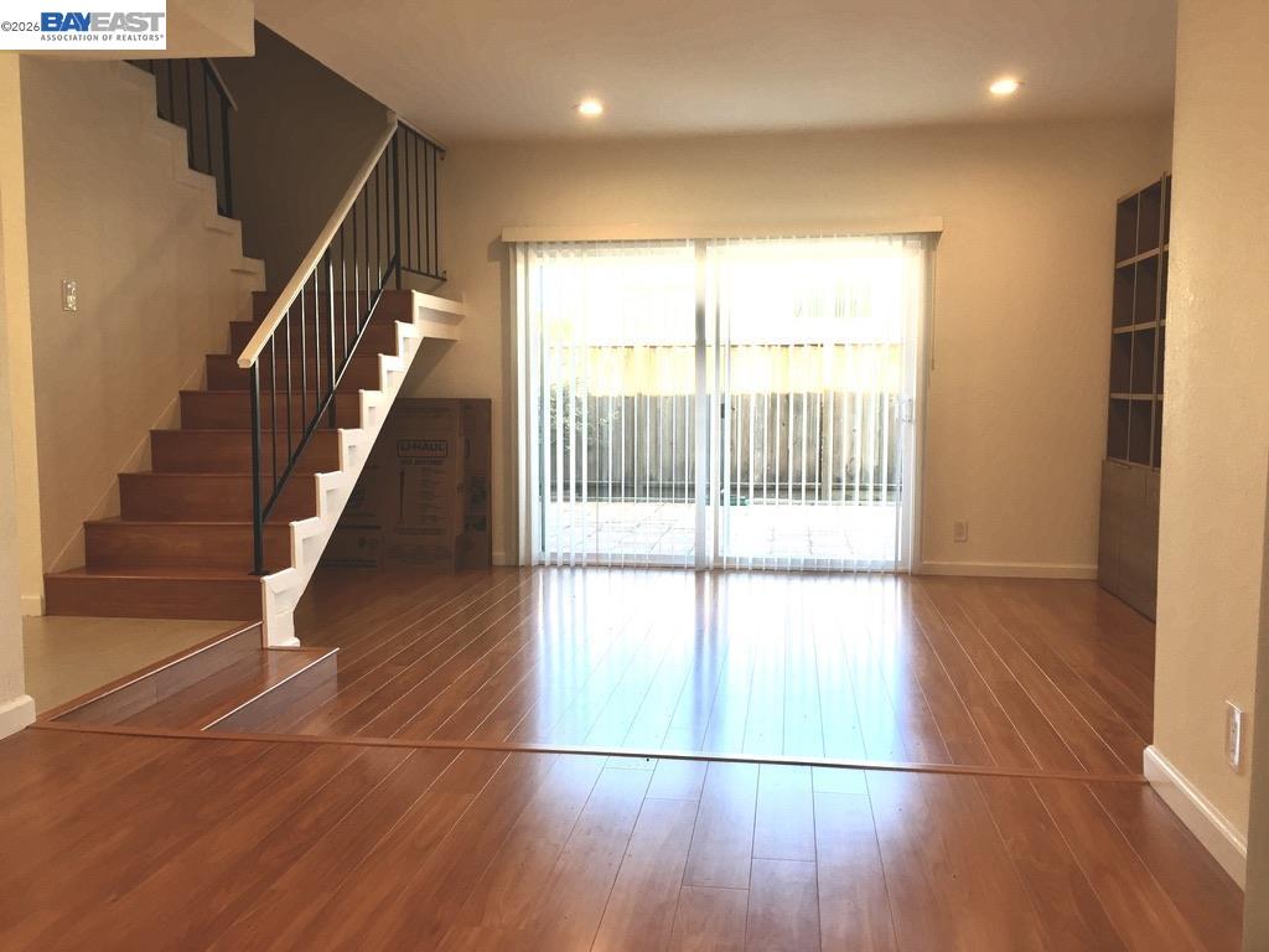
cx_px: 634
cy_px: 476
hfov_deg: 61.7
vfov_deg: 48.2
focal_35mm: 29
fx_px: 1063
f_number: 2.2
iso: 40
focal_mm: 4.15
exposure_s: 1/120
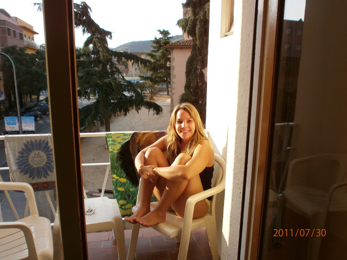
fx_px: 271
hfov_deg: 65.3
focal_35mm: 27
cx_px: 174
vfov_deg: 51.4
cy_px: 130
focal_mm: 4.8
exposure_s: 1/320
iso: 100
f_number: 2.9
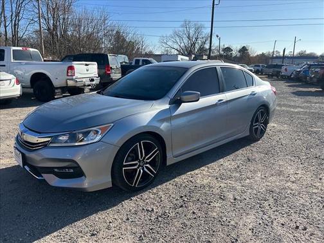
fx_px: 243
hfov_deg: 67.3
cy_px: 122
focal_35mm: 26
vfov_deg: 53.1
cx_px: 162
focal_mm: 5.7
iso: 50
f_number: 1.5
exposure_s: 1/3257
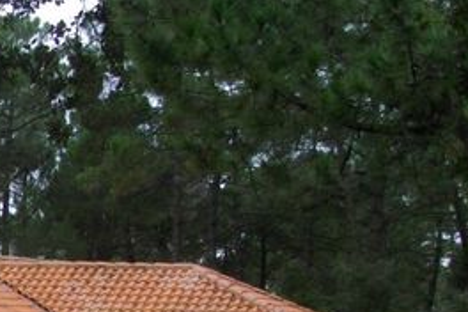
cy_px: 365
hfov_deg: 14.8
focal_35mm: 129
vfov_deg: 10.5
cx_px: -225
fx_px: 1677
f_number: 2.9
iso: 100
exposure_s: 1/160
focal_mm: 5.7
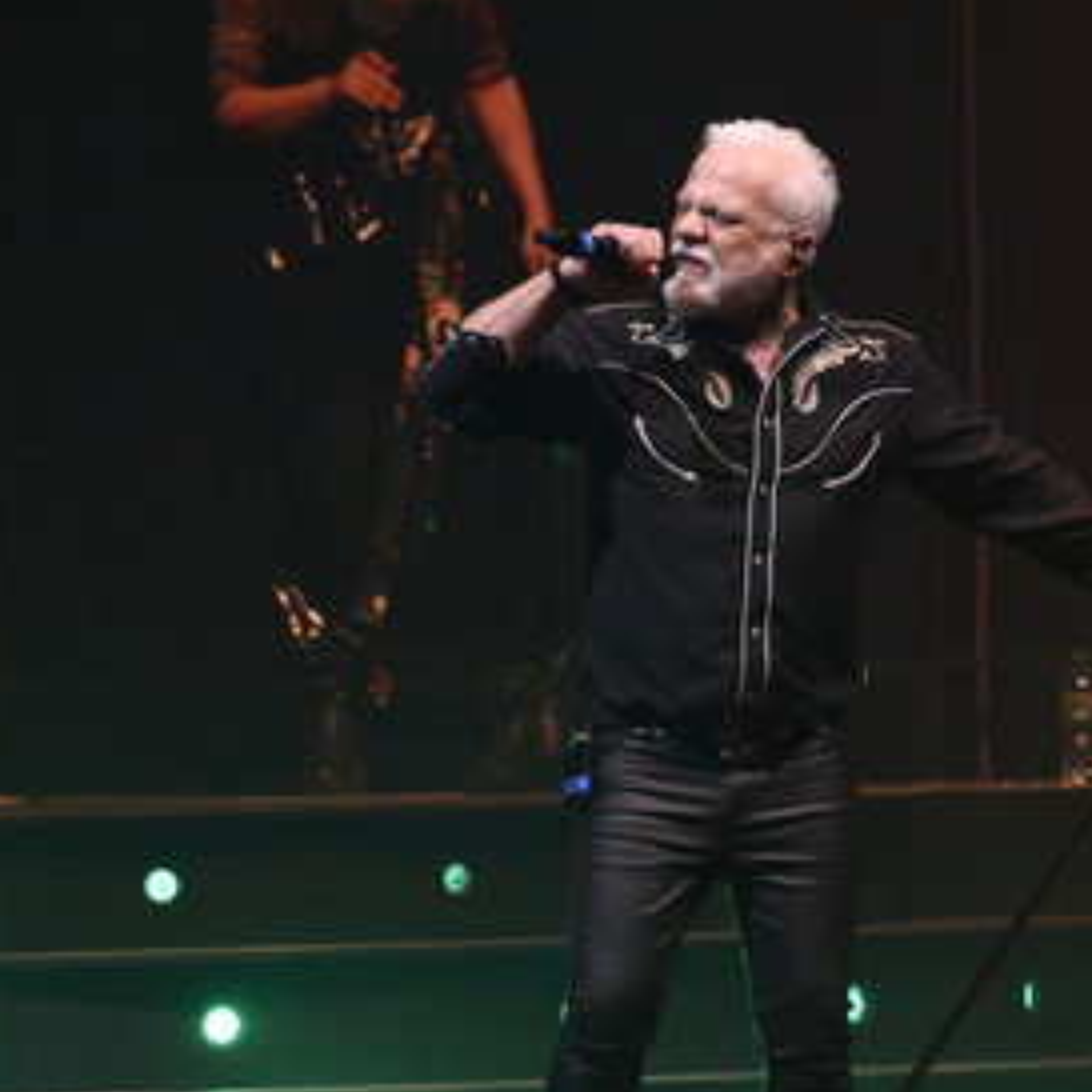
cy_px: 588
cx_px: 726
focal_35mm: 534
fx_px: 19059
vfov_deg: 3.3
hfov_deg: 3.3
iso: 2500
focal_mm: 380
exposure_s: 1/320
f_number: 6.3
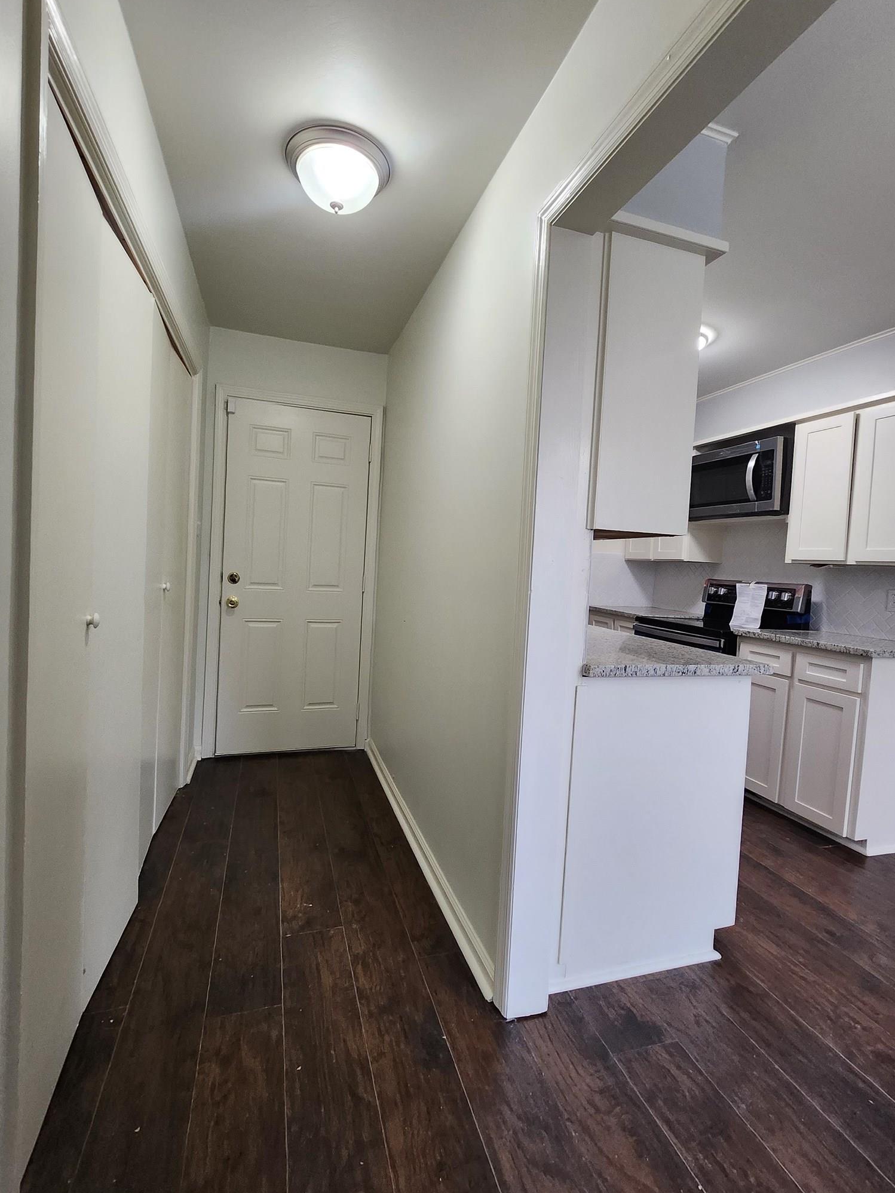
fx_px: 517
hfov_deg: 81.7
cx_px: 440
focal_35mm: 15
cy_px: 585
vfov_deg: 98.2
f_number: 2.2
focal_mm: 1.74
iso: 250
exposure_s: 1/60
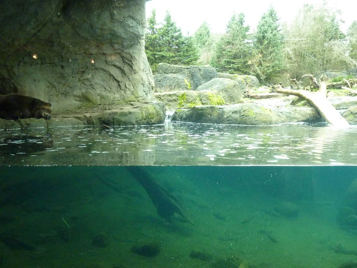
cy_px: 165
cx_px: 159
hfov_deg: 58.2
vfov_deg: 45.1
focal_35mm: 31
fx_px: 320
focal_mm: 4.1
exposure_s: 1/50
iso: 400
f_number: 3.3
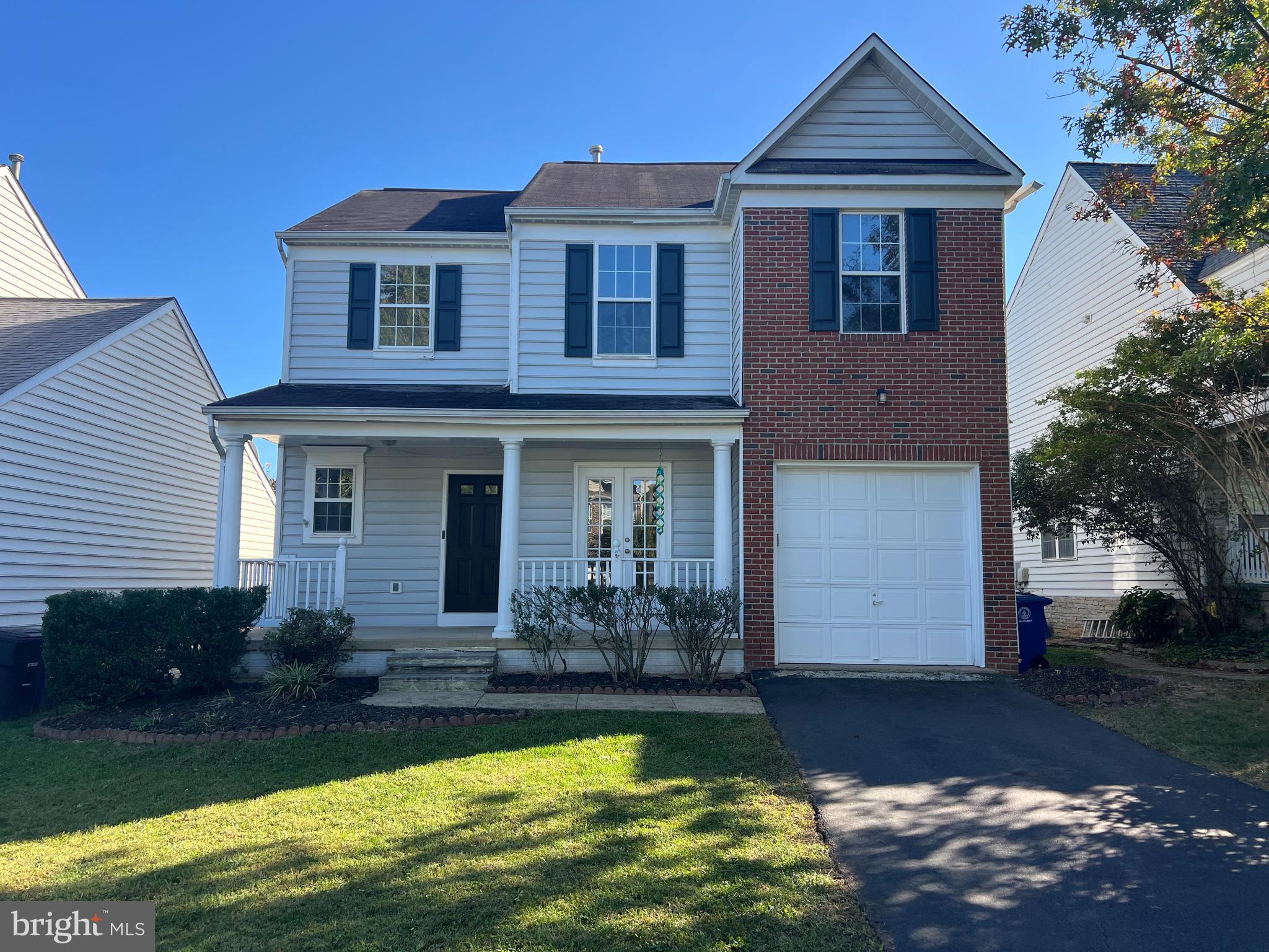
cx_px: 634
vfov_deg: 53.1
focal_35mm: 26
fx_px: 953
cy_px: 476
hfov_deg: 67.3
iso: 50
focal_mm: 5.7
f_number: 1.5
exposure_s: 1/1038
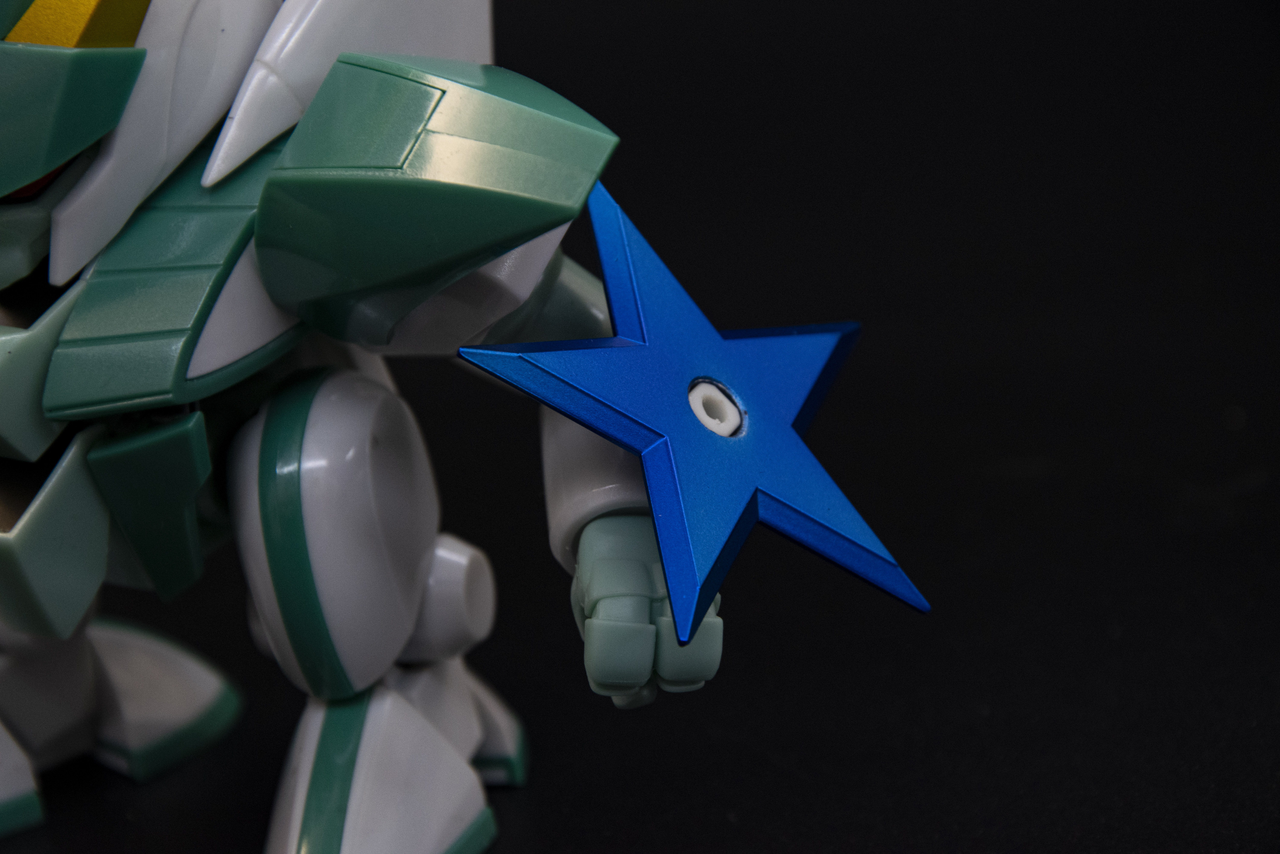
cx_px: 640
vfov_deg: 8.7
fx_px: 5600
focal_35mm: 158
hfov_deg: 13.0
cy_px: 427
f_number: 9
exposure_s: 1/15
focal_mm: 105
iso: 800
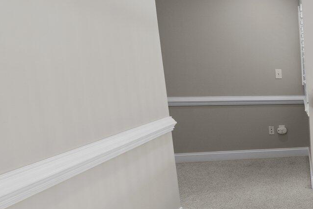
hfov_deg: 30.4
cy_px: 145
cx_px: 440
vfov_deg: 29.6
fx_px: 391
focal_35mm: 45
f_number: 9
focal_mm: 14
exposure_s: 1/10
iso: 400
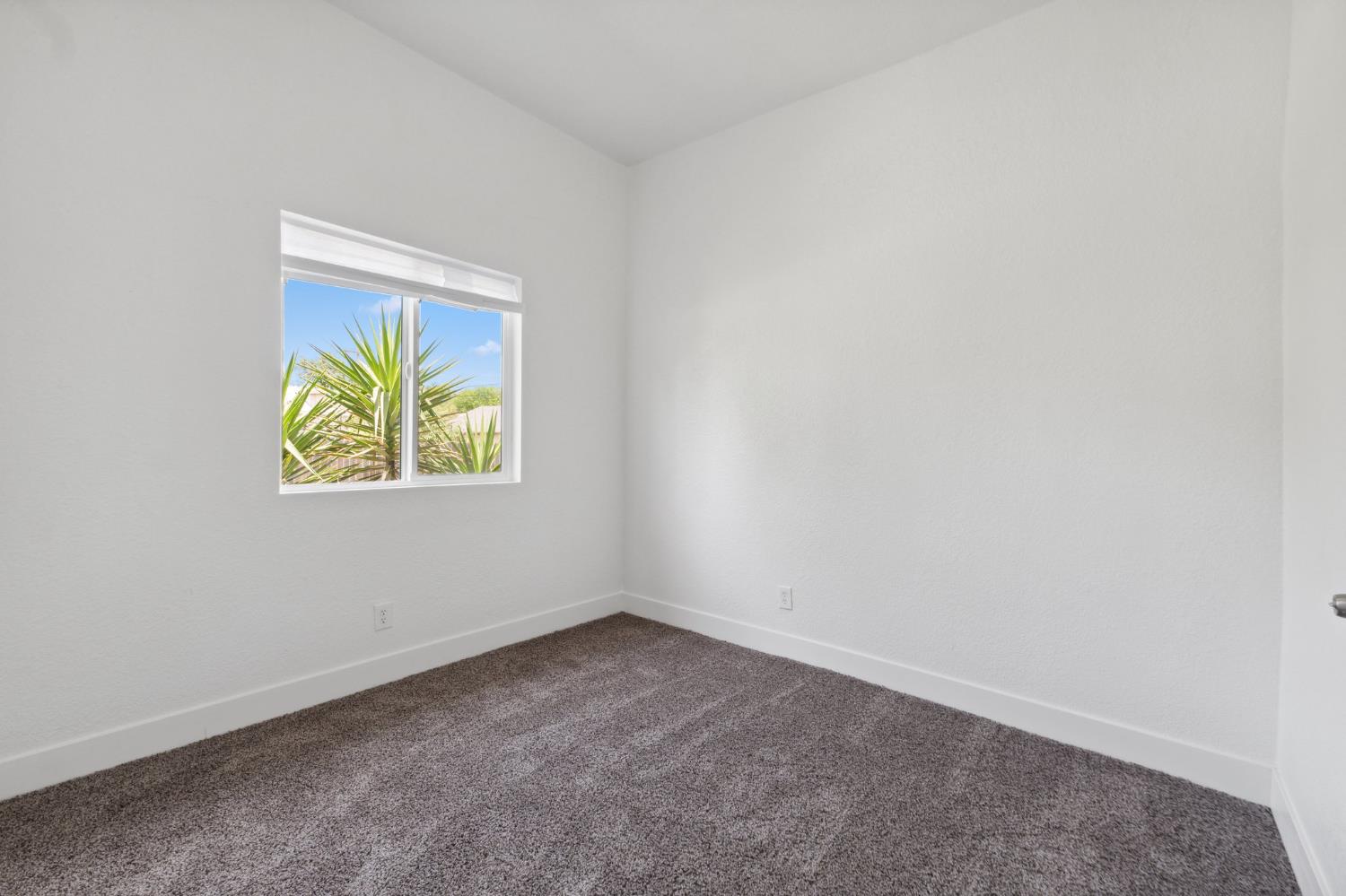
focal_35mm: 15
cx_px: 673
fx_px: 561
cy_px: 448
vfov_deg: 77.3
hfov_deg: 100.4
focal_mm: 10
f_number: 8
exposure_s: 1/5
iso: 100
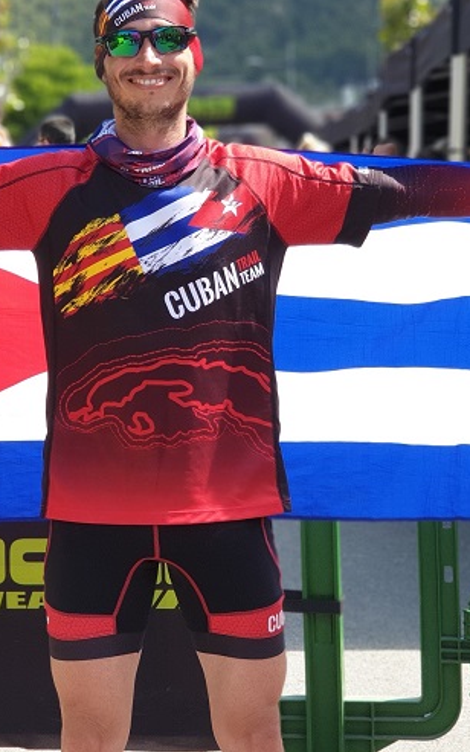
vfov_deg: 22.3
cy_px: 278
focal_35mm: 93
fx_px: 1907
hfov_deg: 14.0
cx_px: 173
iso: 25
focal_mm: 6
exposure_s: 1/221
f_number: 2.4
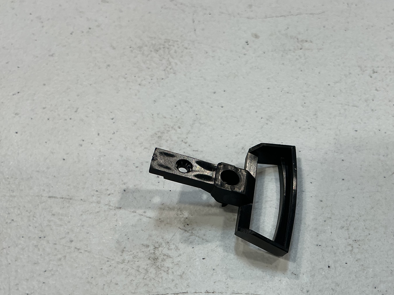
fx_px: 489
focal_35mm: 43
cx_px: 267
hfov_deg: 43.2
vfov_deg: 33.0
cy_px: 219
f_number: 1.8
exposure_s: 1/100
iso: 40
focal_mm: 3
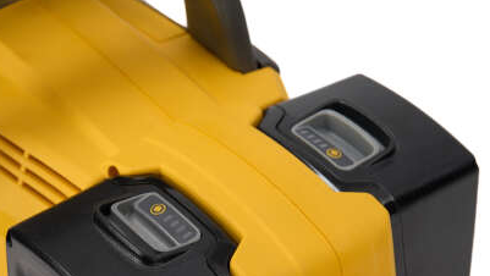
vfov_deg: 7.6
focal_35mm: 158
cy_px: 292
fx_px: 2054
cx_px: 208
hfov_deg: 13.6
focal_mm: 84
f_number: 8
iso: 100
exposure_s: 1/160
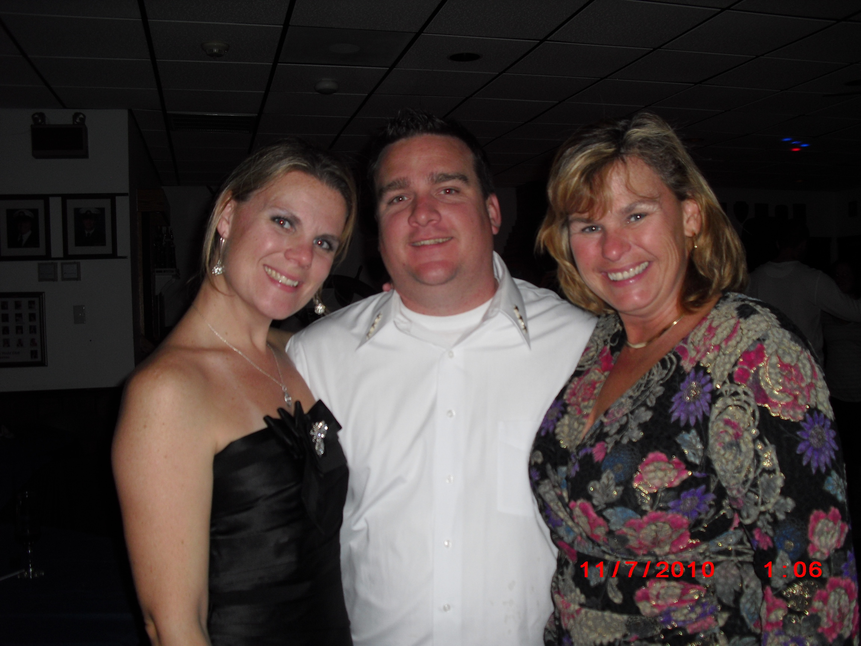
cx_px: 430
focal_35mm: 36
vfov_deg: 39.7
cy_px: 323
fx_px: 895
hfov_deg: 51.4
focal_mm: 6.3
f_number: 3.1
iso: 100
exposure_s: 1/60
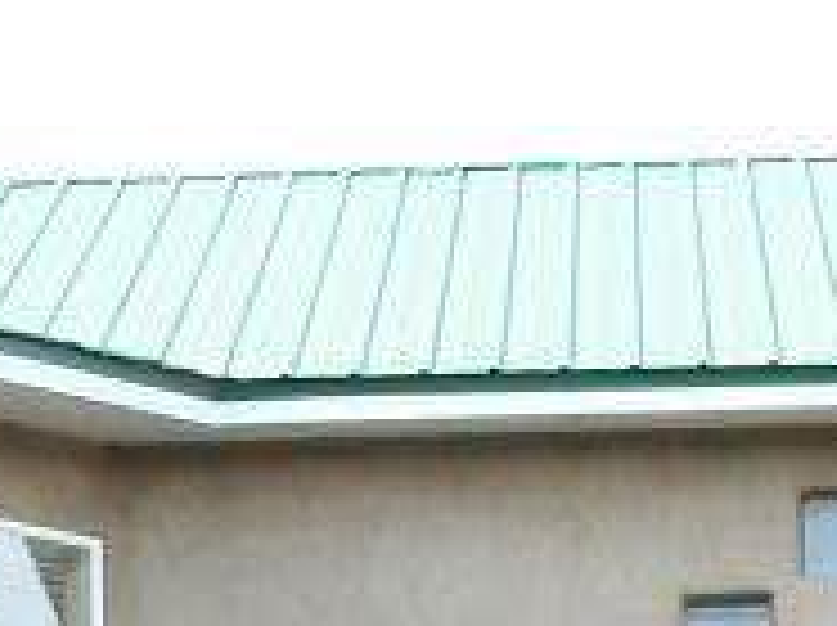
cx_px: 220
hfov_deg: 8.2
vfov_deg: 6.1
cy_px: 847
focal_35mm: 241
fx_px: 5820
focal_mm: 6.3
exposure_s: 1/200
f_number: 3.1
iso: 80
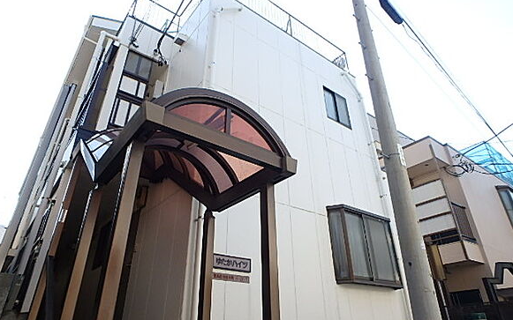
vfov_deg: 52.9
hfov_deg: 77.2
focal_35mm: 23
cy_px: 145
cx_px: 255
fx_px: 322
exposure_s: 1/400
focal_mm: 3.7
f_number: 3.5
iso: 125
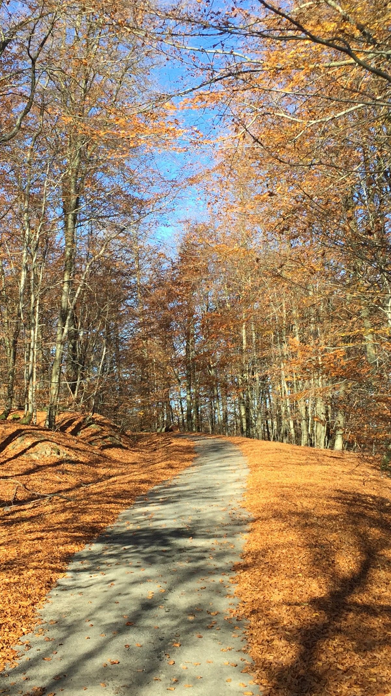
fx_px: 885
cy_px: 344
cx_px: 125
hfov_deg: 24.8
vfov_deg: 42.9
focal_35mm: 48
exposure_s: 1/514
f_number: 2.2
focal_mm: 4.15
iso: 32
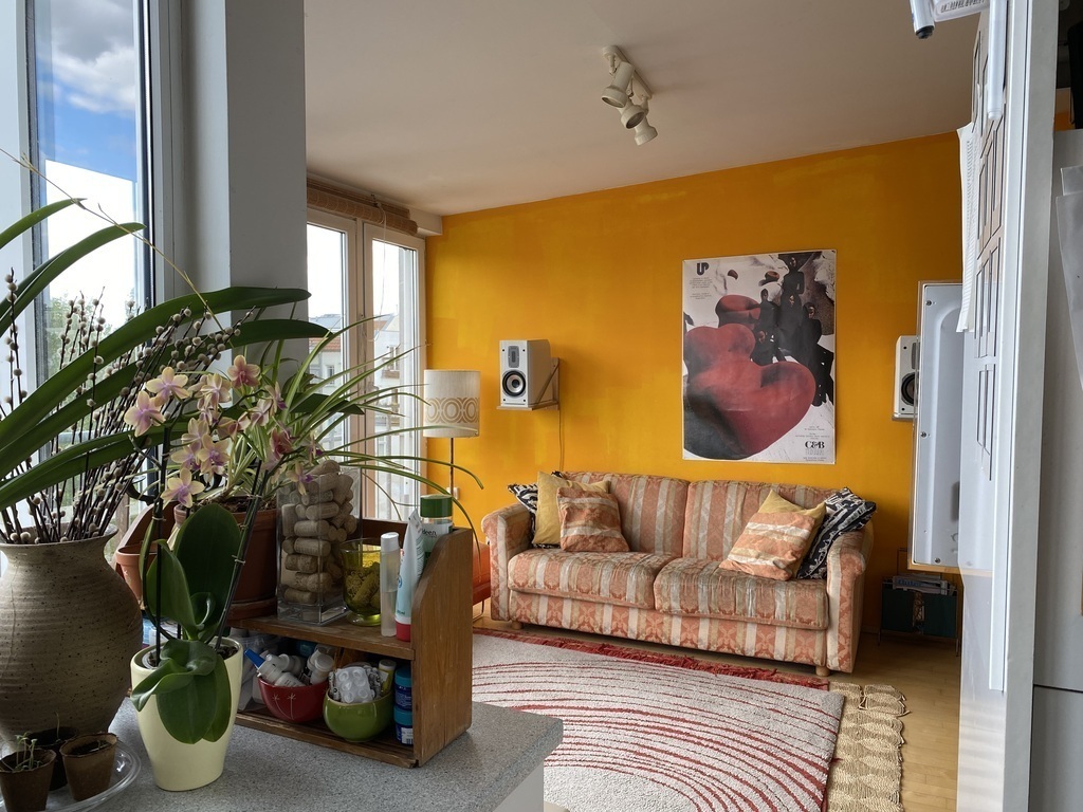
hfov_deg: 67.3
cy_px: 406
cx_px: 542
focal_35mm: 26
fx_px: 813
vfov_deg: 53.1
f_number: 1.8
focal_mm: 4.25
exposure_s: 1/122
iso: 50
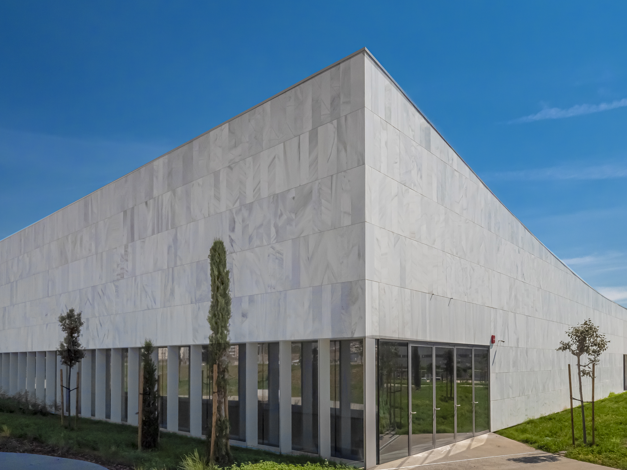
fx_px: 417
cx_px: 290
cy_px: 295
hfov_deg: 73.8
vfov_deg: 58.1
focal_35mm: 23
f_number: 9
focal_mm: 9
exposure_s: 1/2500
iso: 800
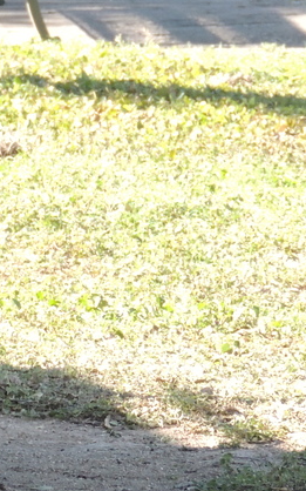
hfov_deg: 1.6
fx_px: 10829
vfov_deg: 2.6
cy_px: 95
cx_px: -428
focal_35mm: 811
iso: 320
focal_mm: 44.5
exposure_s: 1/200
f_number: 4.7
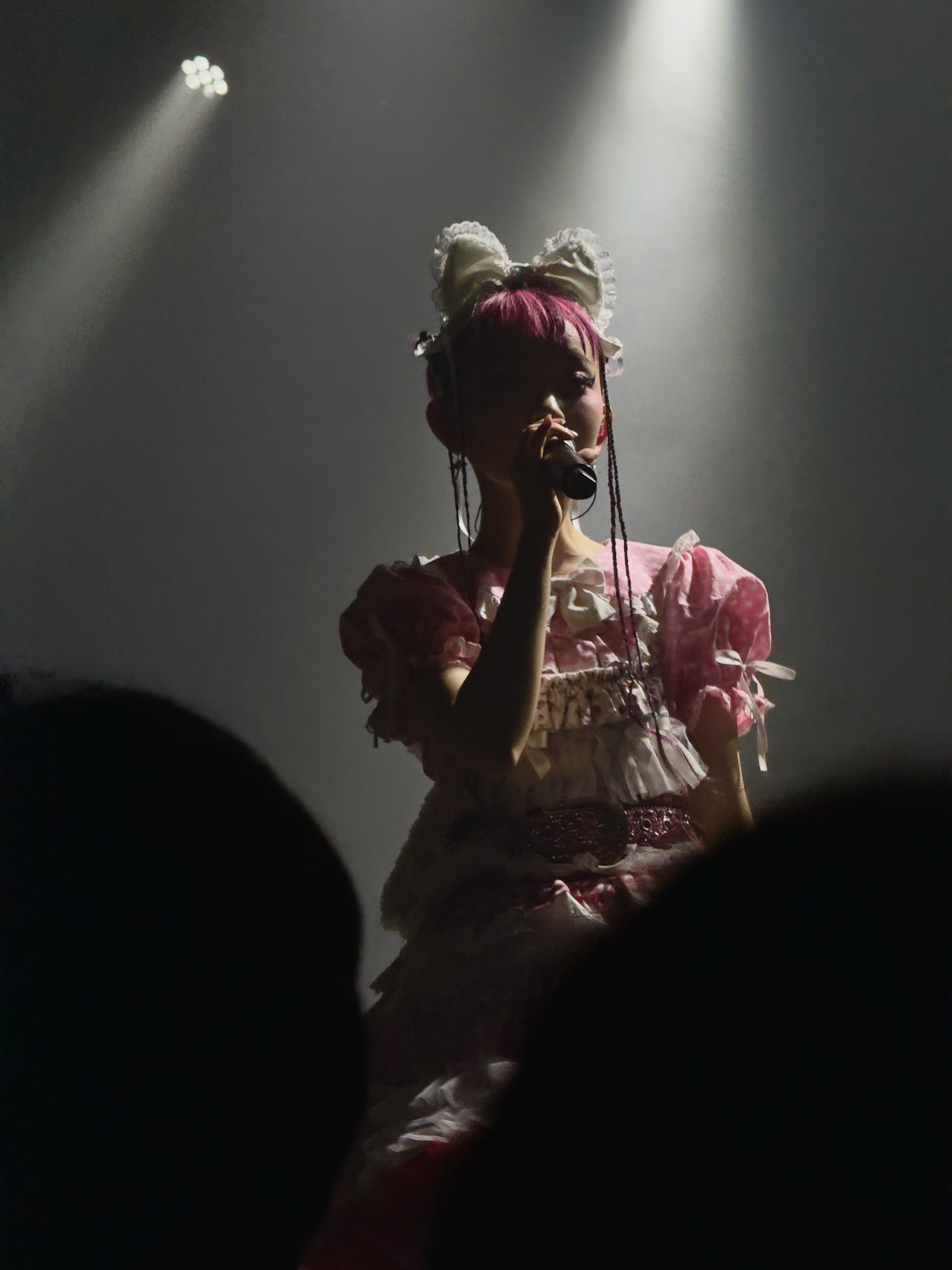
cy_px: 635
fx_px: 4400
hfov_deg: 12.3
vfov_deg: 16.4
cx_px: 476
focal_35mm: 120
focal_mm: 15.66
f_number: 2.8
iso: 400
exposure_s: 1/60
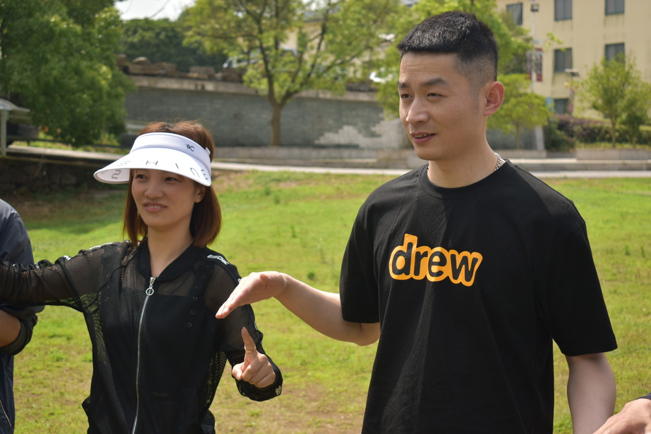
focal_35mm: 57
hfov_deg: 35.0
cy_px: 217
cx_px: 326
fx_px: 1031
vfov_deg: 23.8
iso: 100
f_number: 4.8
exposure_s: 1/500
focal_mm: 38
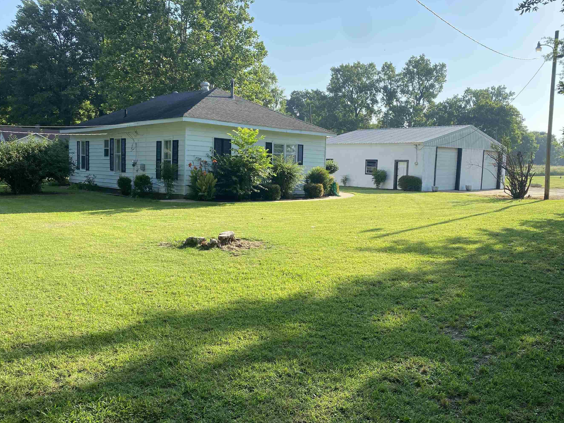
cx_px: 303
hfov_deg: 59.9
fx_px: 489
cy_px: 226
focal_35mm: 30
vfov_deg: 46.8
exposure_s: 1/1206
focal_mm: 4.25
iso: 32
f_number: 1.8
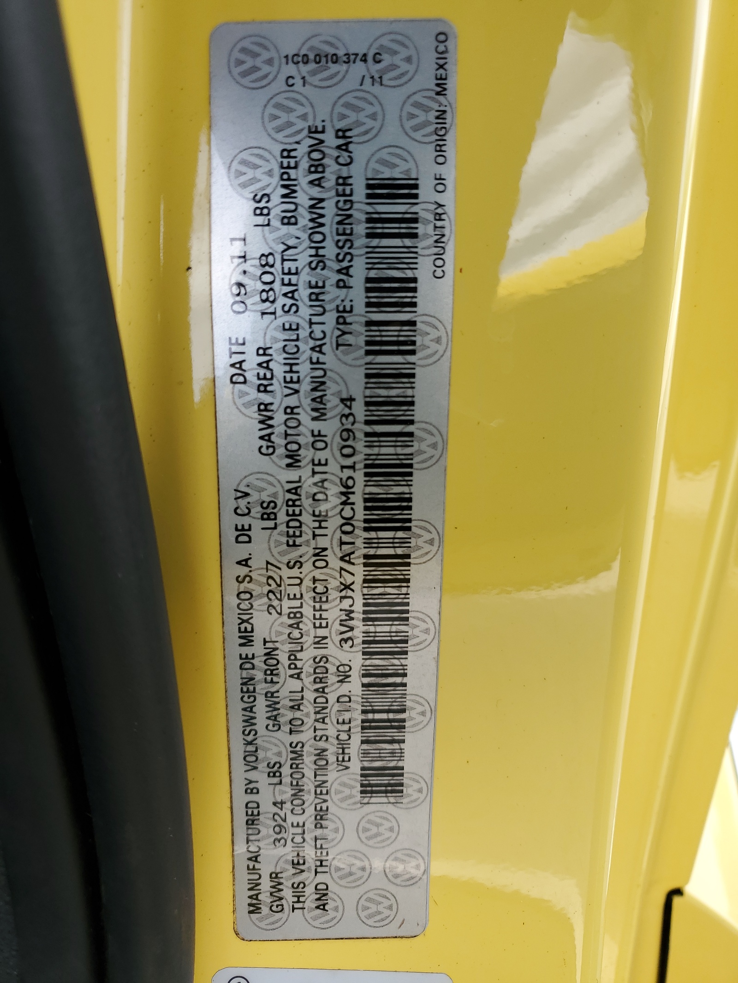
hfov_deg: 53.1
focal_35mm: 26
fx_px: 739
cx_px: 369
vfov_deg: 67.3
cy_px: 492
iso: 50
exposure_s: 1/294
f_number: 1.5
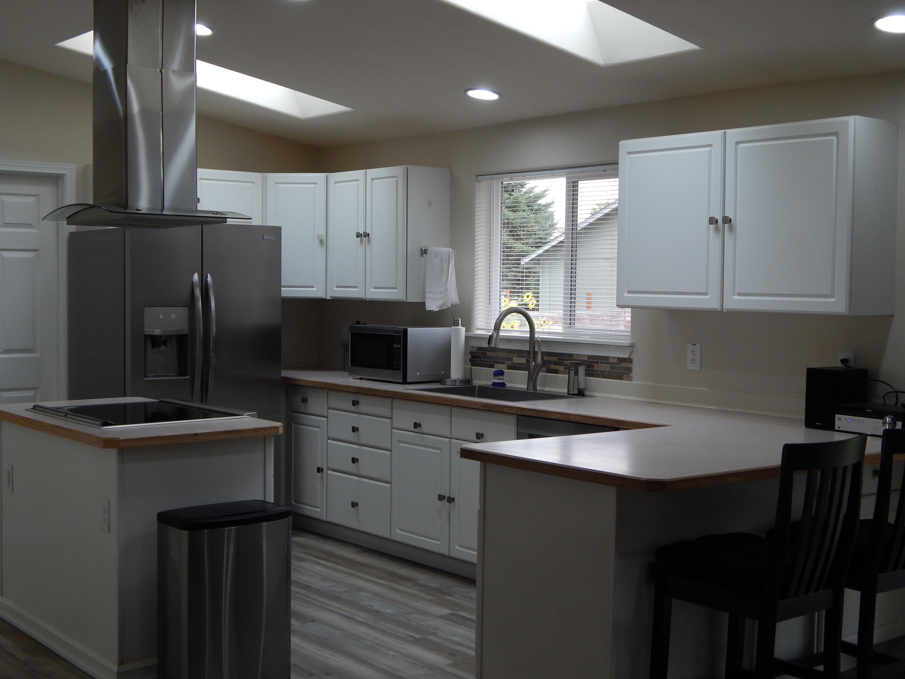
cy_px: 340
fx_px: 1281
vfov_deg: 29.7
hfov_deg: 38.9
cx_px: 452
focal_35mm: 49
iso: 125
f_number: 3.7
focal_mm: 8.6
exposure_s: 1/80
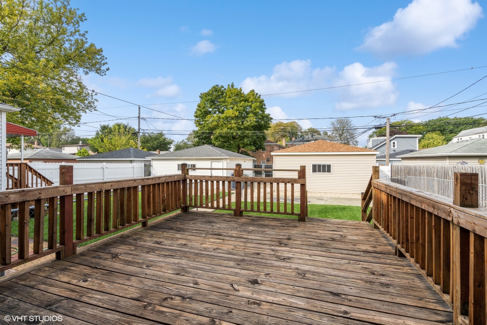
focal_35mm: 16
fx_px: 216
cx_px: 244
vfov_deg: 73.7
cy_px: 162
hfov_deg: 96.7
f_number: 8
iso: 320
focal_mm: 16
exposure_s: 1/400
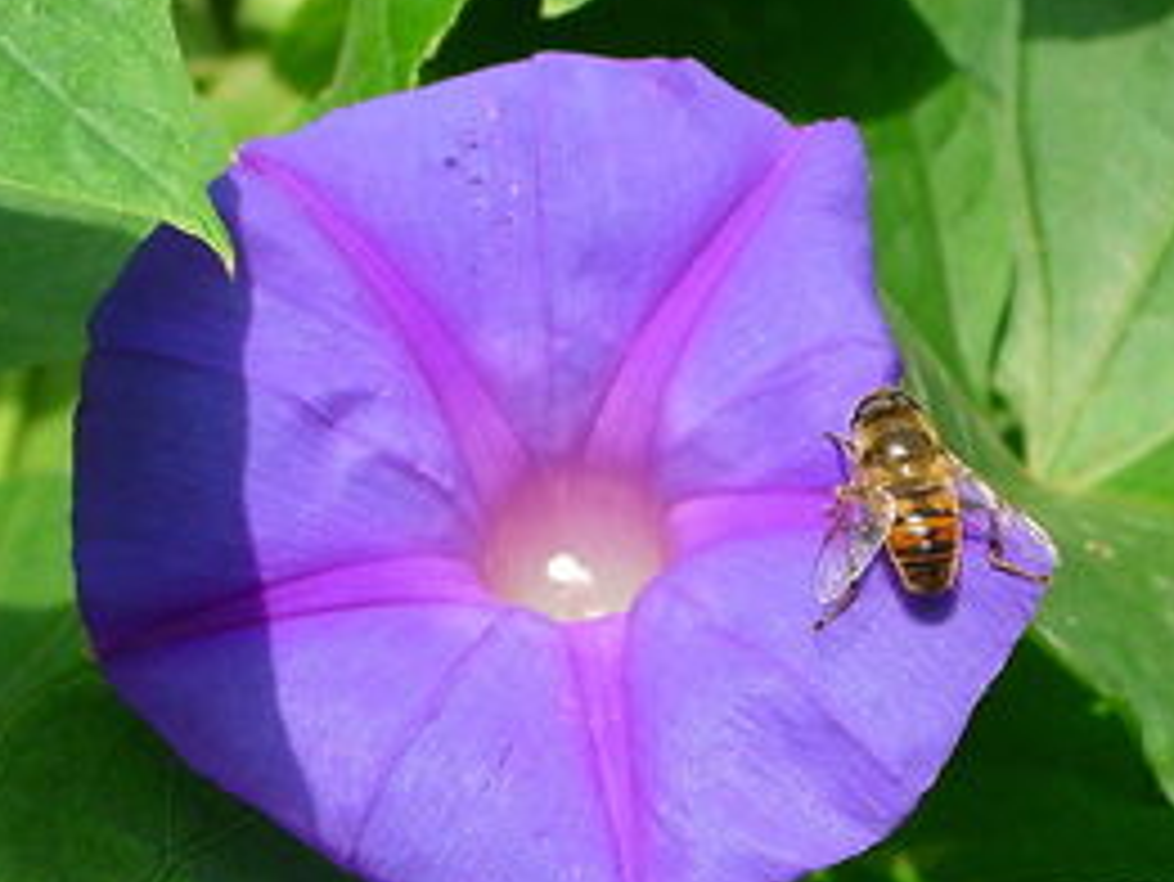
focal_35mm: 260
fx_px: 8822
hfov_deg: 7.6
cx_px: 603
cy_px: 616
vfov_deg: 5.7
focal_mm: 23.4
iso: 64
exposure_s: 1/166
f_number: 4.9
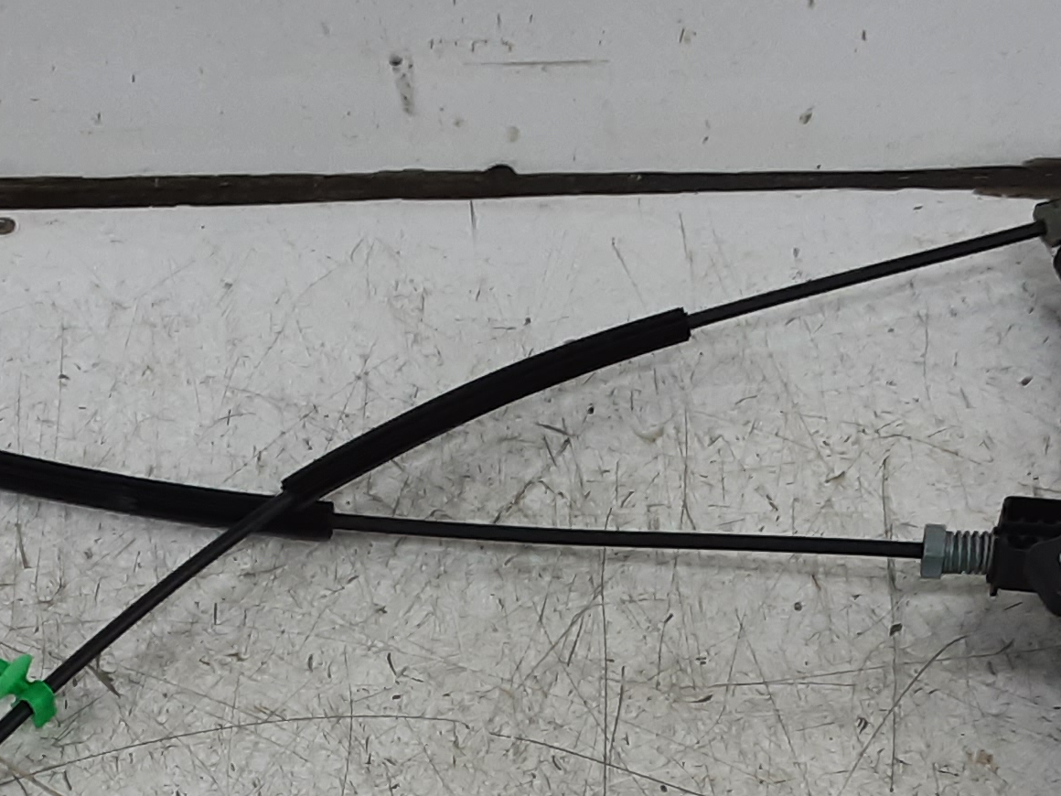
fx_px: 2329
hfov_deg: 25.6
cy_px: 866
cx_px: 401
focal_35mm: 76
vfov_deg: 18.7
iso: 100
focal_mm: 2.91
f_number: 1.9
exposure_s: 1/50
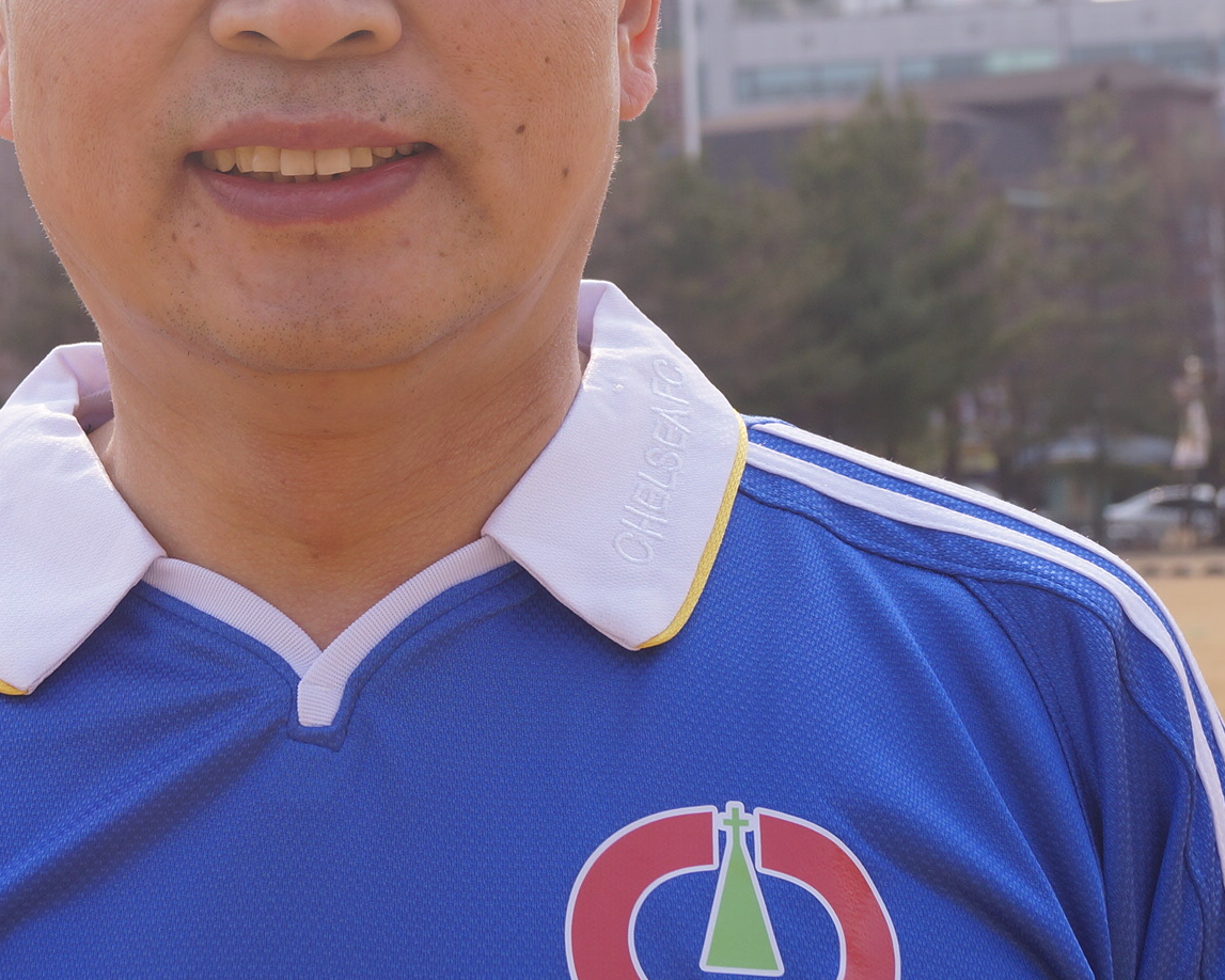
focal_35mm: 90
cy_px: 244
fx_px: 3264
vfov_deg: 17.0
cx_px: 270
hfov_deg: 21.0
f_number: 8
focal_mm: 30
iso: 100
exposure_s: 1/200
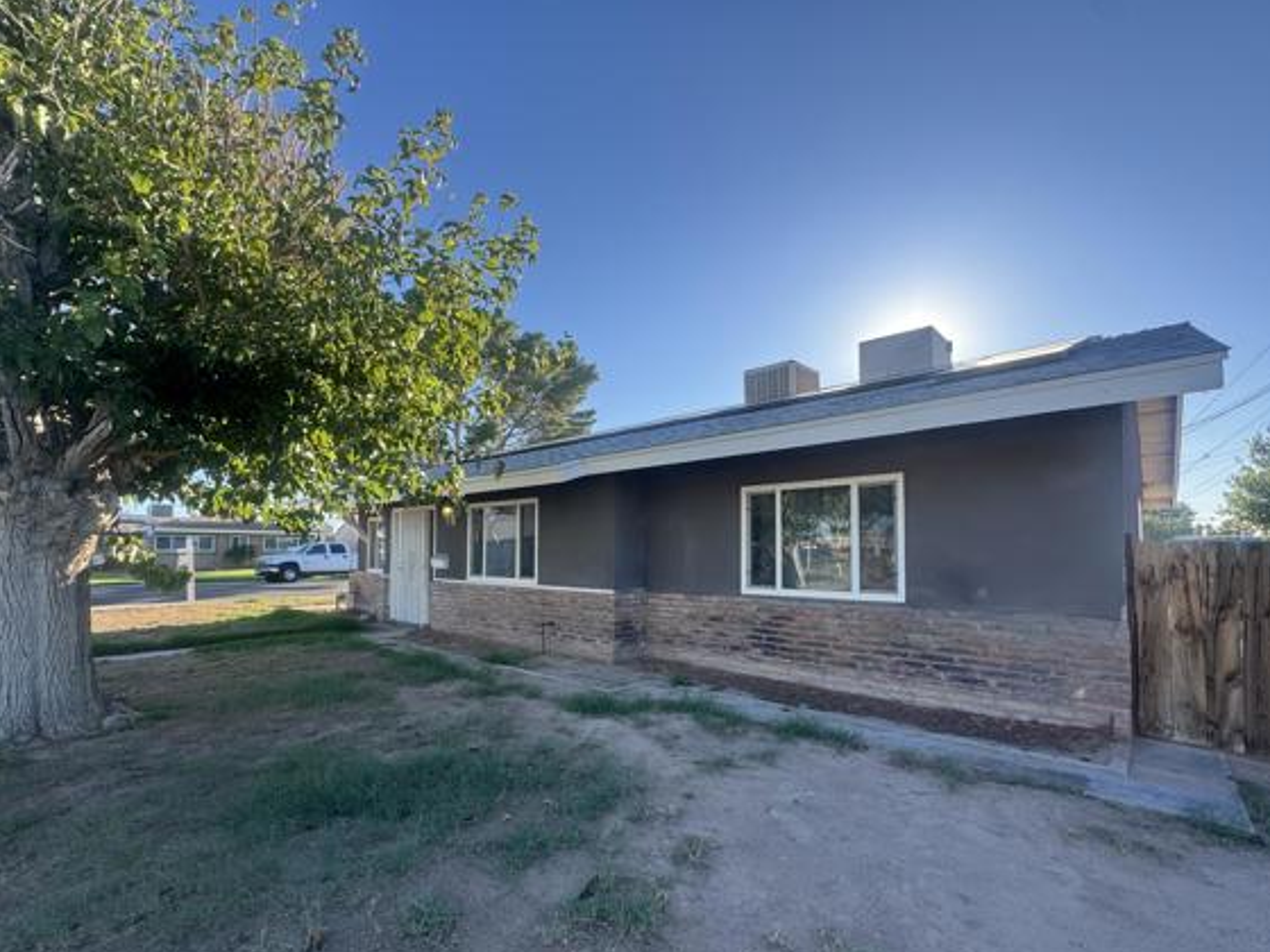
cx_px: 651
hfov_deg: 94.5
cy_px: 530
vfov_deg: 77.8
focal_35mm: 16
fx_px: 587
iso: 40
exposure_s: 1/515
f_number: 2.2
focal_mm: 2.22
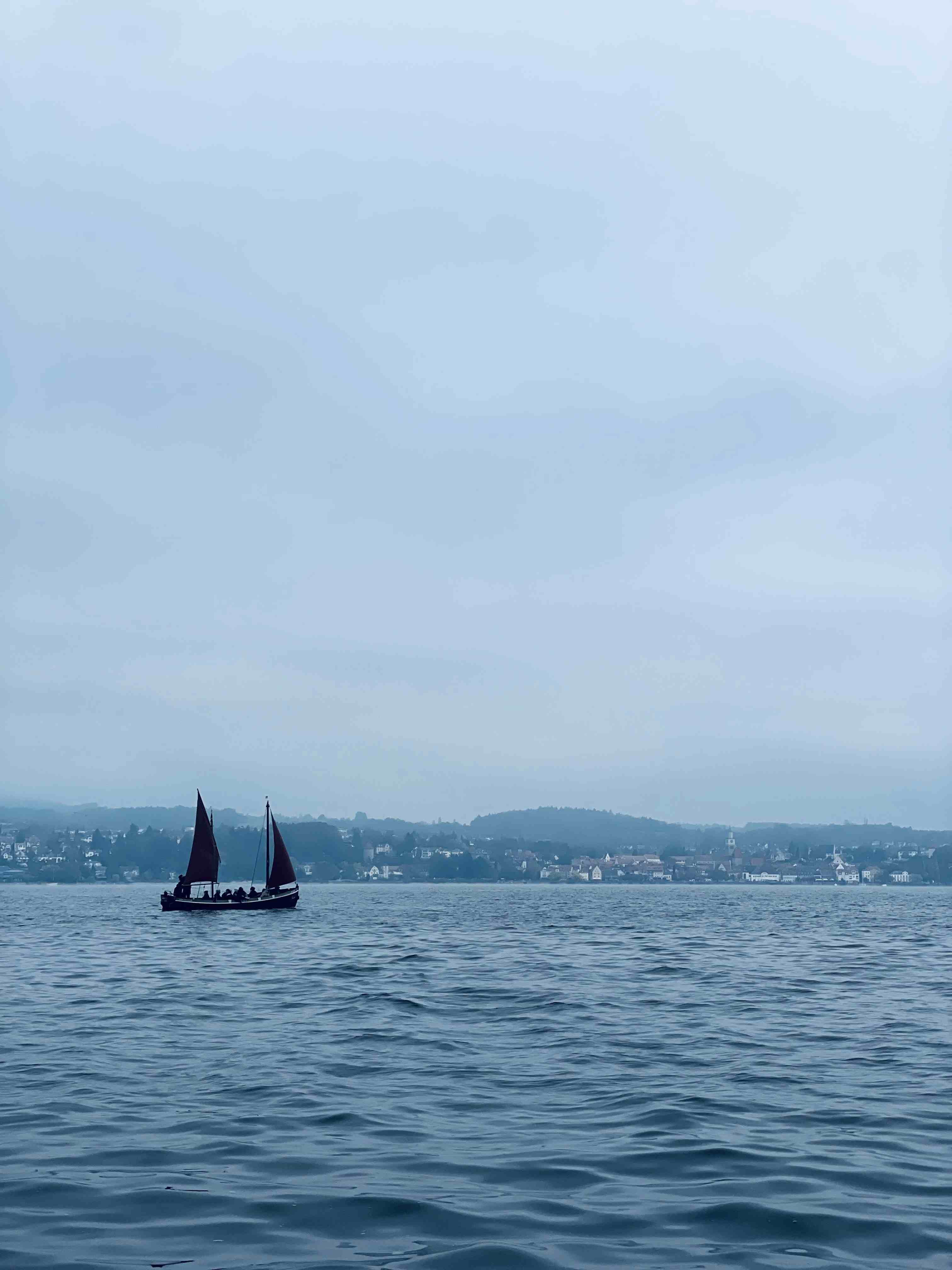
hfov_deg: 28.0
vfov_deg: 36.8
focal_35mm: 52
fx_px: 1907
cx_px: 476
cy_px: 635
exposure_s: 1/2179
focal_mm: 6
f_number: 2
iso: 32
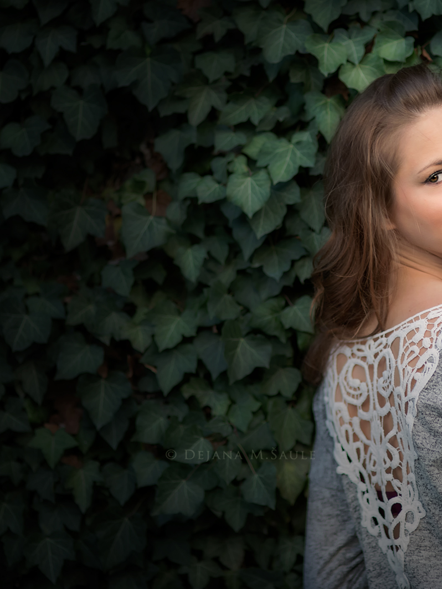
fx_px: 2094
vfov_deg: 16.0
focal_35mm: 123
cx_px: 356
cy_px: 295
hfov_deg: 12.0
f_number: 1.8
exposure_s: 1/200
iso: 200
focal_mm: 85
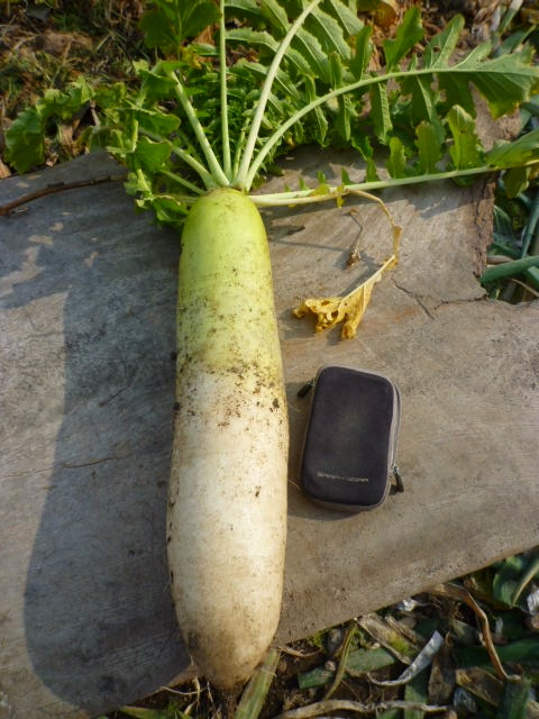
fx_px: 519
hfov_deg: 54.9
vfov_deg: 69.4
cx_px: 270
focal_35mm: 25
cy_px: 360
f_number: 4
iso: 80
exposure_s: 1/500
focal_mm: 4.4
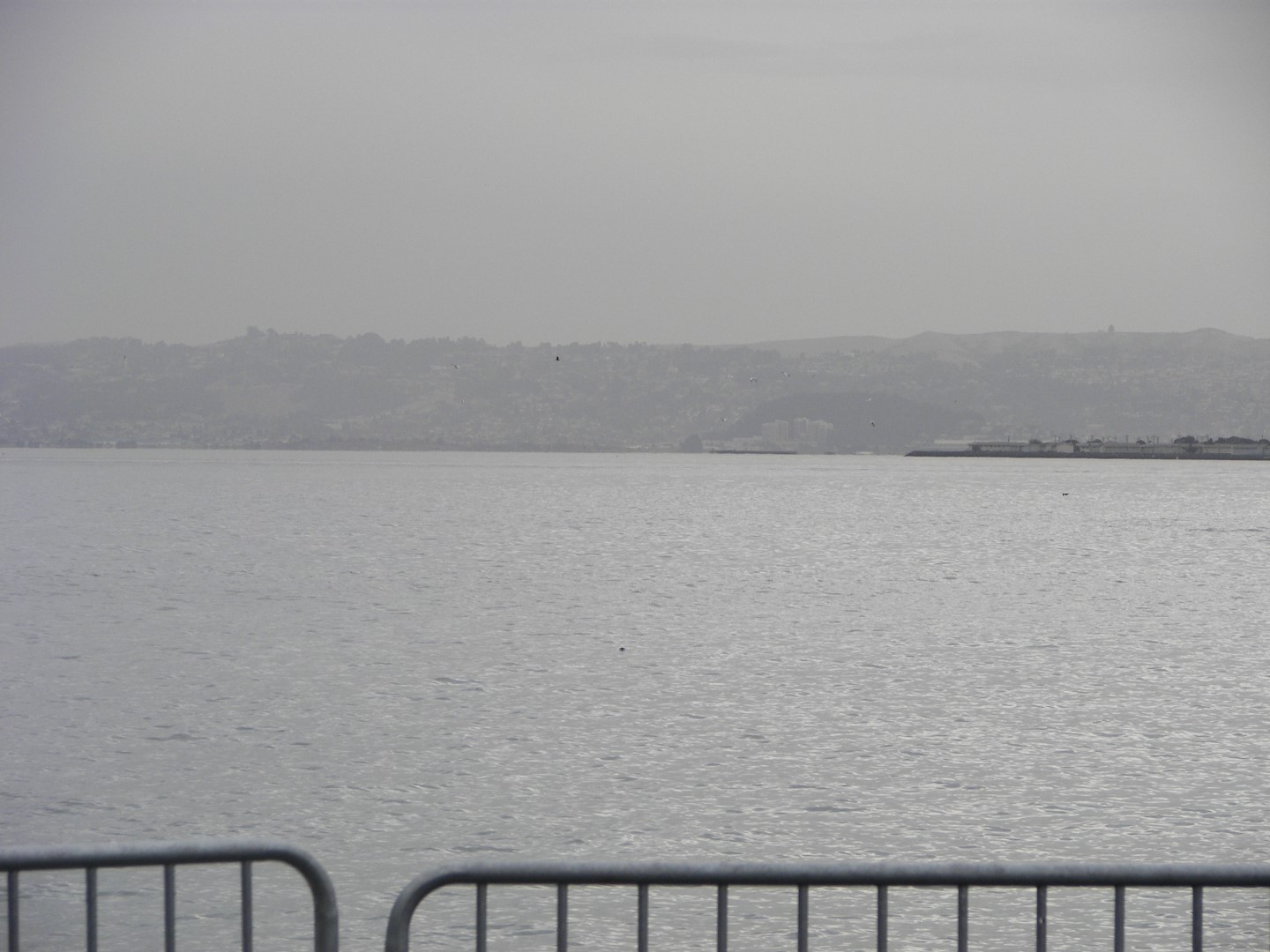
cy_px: 476
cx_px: 635
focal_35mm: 174
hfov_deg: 11.4
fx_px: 6384
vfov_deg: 8.5
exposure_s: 1/320
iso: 64
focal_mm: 28.8
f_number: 3.6
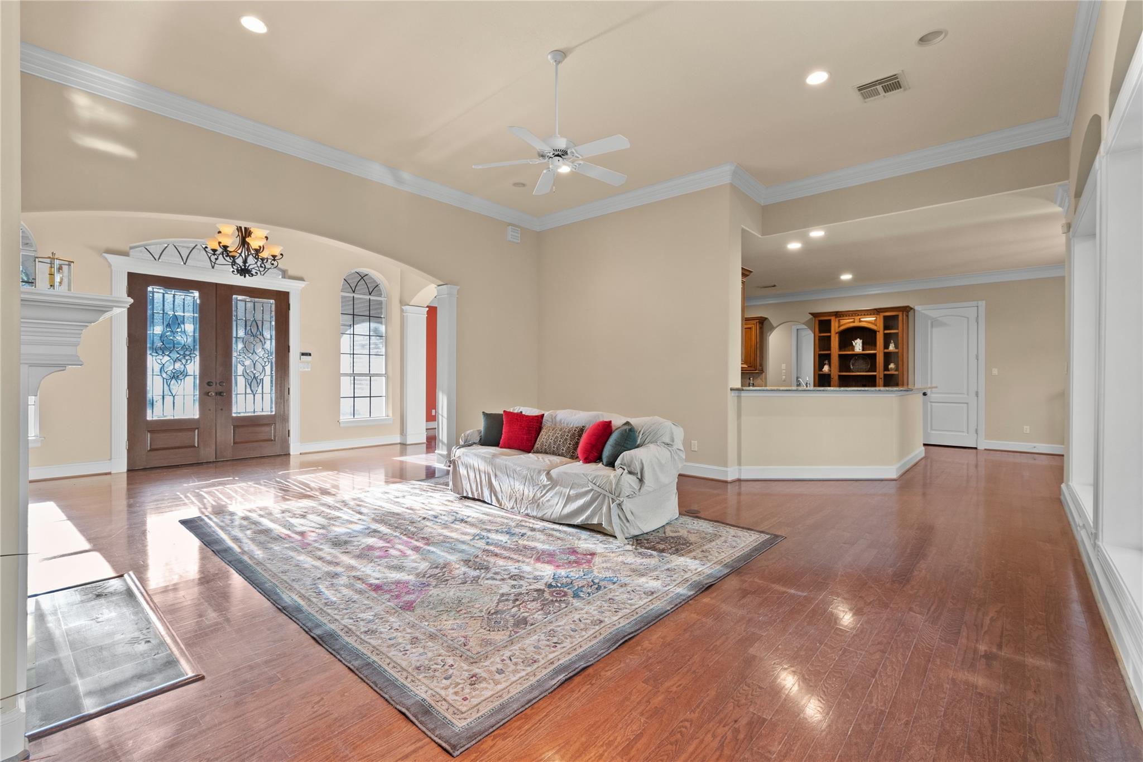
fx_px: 476
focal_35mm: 15
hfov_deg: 100.4
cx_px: 572
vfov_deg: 77.3
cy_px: 381
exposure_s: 1/3
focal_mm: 10
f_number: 8
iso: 400
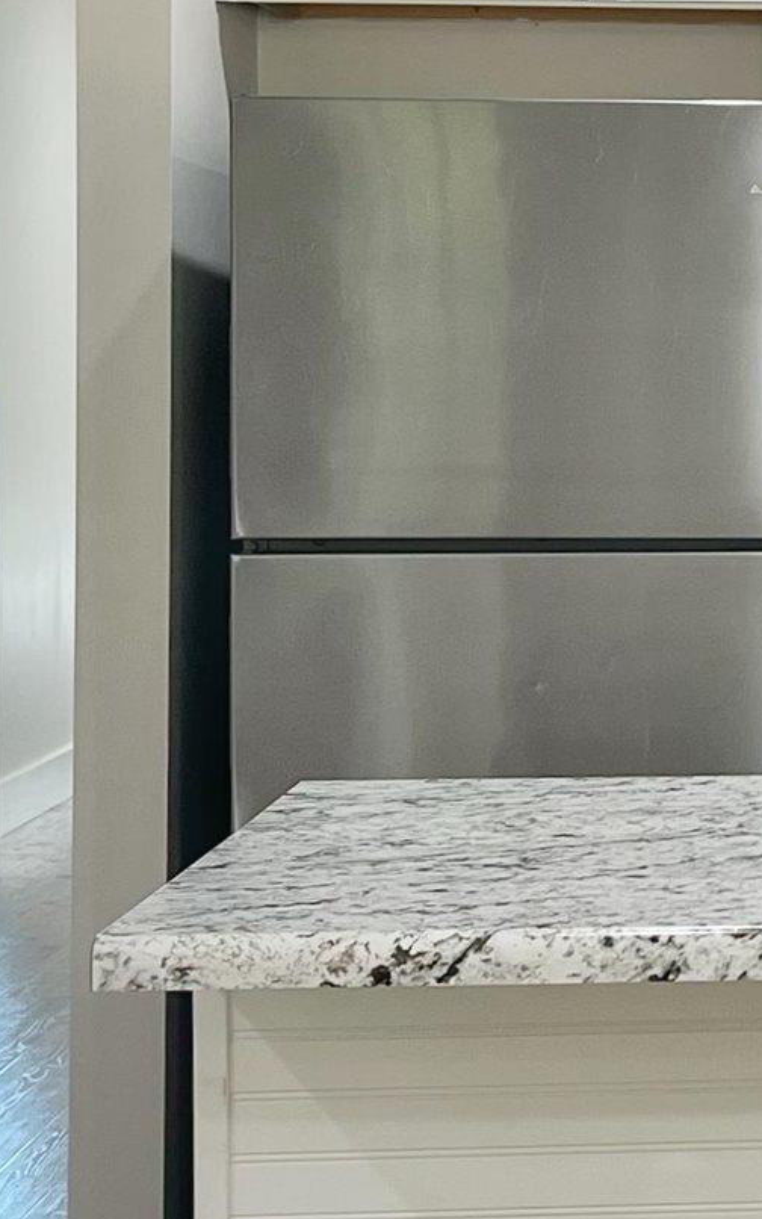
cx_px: 1084
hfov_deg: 12.0
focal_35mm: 105
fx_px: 3488
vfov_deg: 19.7
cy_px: 382
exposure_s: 1/120
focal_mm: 5.7
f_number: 1.5
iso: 64
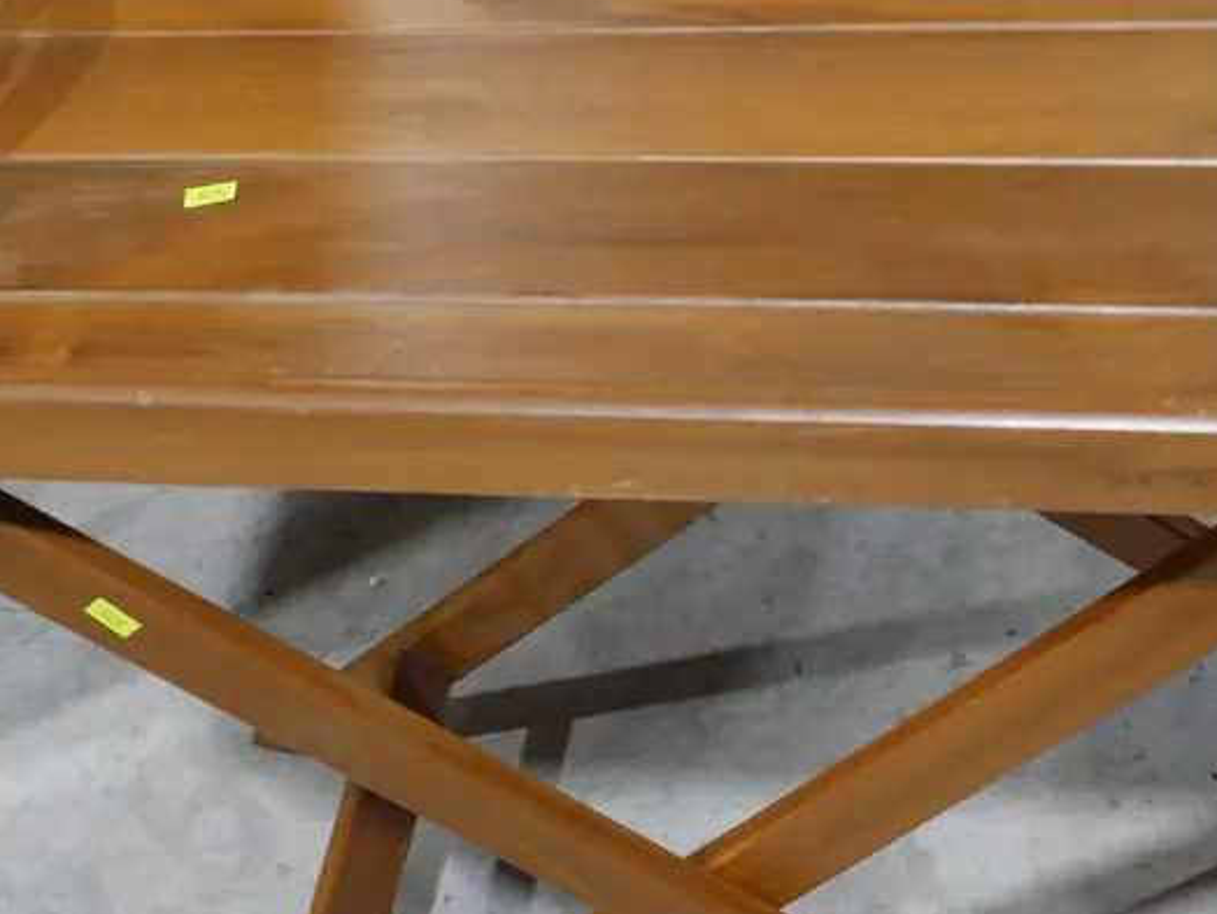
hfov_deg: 20.8
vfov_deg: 15.7
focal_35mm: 94
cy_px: 485
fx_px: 3307
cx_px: 686
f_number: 5.2
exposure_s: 1/60
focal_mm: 24
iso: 500
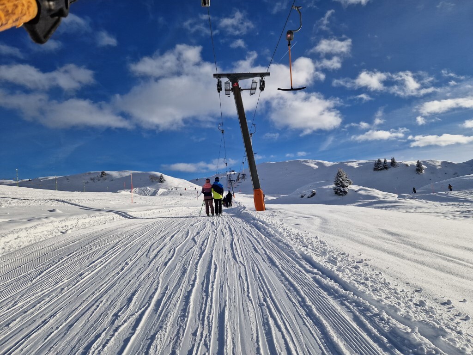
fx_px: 314
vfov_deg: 58.9
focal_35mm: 23
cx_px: 236
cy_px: 178
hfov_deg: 73.9
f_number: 1.8
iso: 50
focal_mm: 5.4
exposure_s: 1/3720
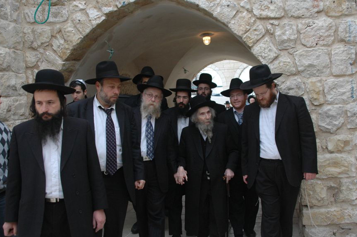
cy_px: 114
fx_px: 386
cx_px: 192
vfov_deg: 34.2
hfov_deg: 49.5
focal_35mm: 39
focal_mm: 22
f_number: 5.6
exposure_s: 1/100
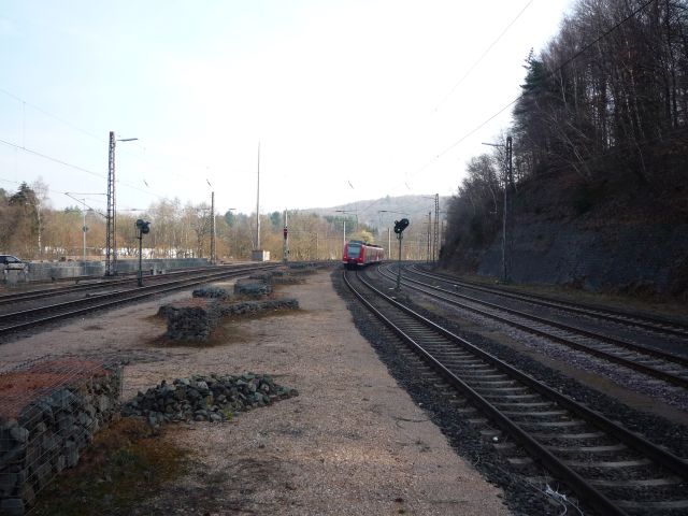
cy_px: 258
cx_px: 344
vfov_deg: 44.2
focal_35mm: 32
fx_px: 636
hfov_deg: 56.8
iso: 100
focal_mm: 5.2
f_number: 4
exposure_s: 1/250
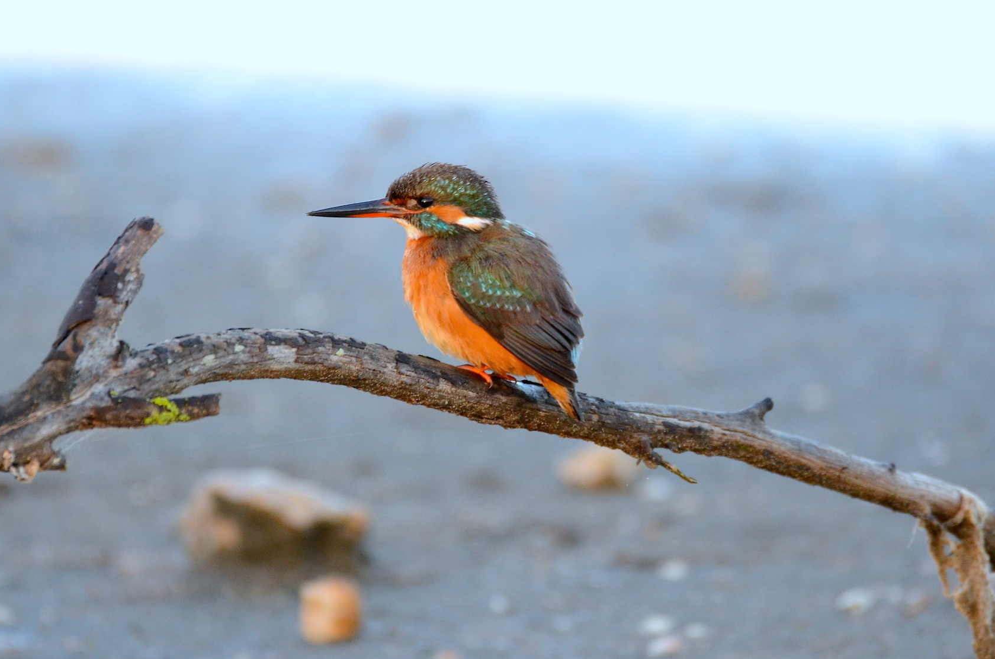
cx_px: 463
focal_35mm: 1139
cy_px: 276
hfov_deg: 1.8
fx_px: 31418
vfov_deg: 1.2
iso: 800
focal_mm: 600
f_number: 6.3
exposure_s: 1/125
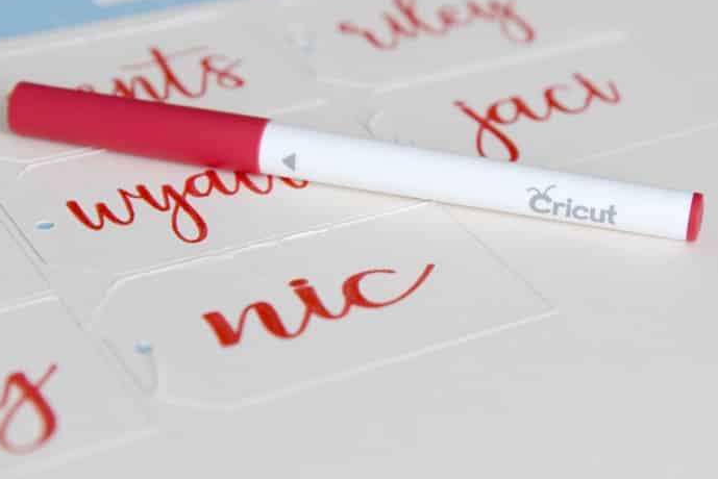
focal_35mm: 111
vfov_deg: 12.4
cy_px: 236
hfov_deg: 18.4
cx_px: 419
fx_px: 2215
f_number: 5
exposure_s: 1/100
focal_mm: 85
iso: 400
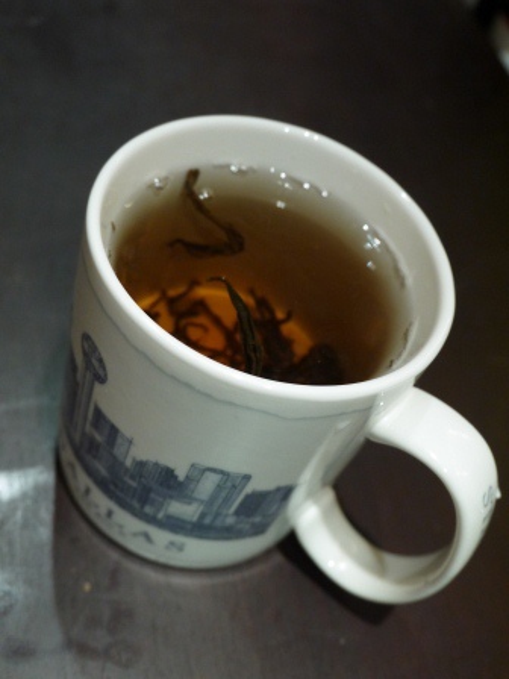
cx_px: 254
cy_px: 340
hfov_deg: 37.7
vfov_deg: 49.0
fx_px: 745
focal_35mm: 38
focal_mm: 19
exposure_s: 1/60
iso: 1250
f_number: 4.3
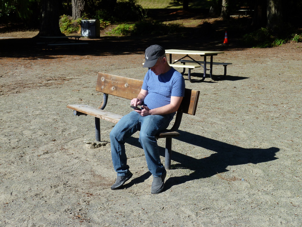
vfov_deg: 27.0
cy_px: 114
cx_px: 151
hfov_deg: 35.5
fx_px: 471
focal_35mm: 54
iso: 80
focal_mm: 9.7
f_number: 4.5
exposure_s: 1/320
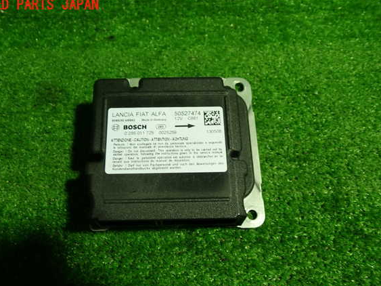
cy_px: 149
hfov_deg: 56.8
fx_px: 352
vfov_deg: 44.1
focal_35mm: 32
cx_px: 179
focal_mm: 5.4
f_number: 2.3
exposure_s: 1/40
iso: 200
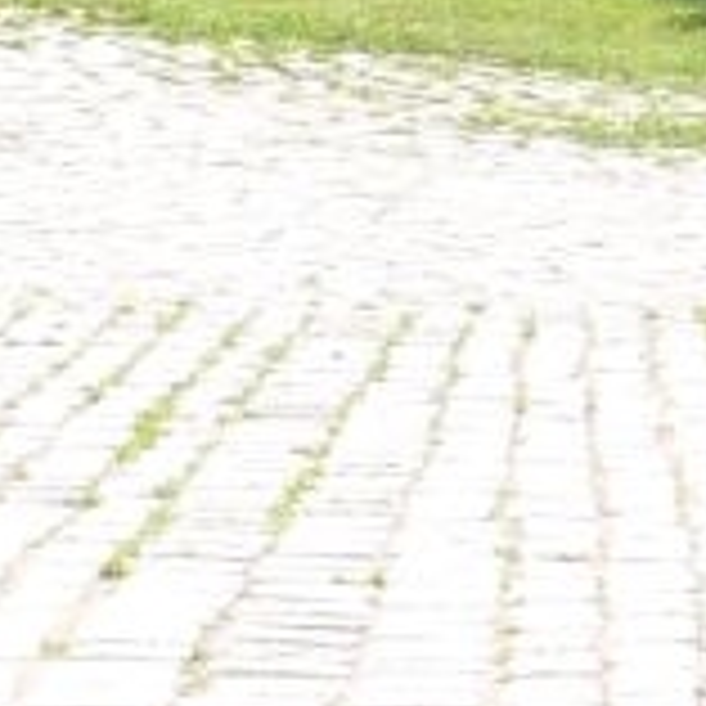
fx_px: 5469
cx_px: 1718
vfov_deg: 6.9
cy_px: -1093
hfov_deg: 7.0
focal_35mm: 237
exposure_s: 1/125
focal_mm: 7.4
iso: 80
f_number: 5
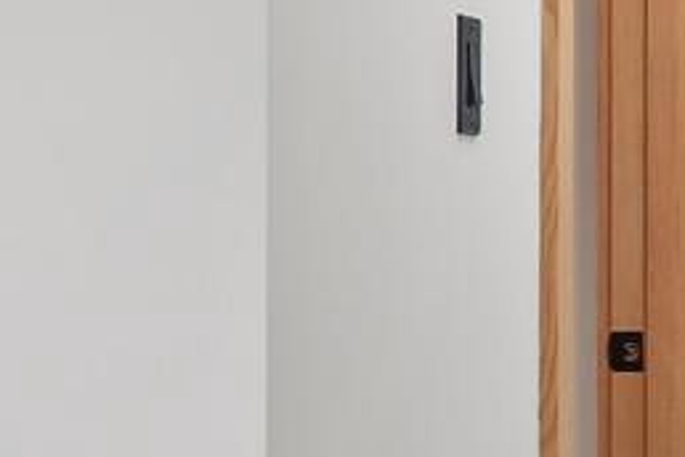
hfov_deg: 13.1
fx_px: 2416
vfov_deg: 10.8
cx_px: -828
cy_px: 299
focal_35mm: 127
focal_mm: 16
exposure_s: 1/5
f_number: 8
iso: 500
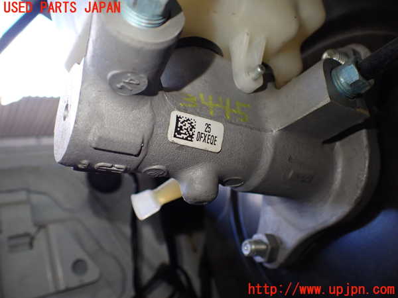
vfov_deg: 46.8
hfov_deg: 60.0
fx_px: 345
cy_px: 149
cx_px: 199
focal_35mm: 30
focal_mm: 5.4
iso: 250
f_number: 2.3
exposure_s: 1/125
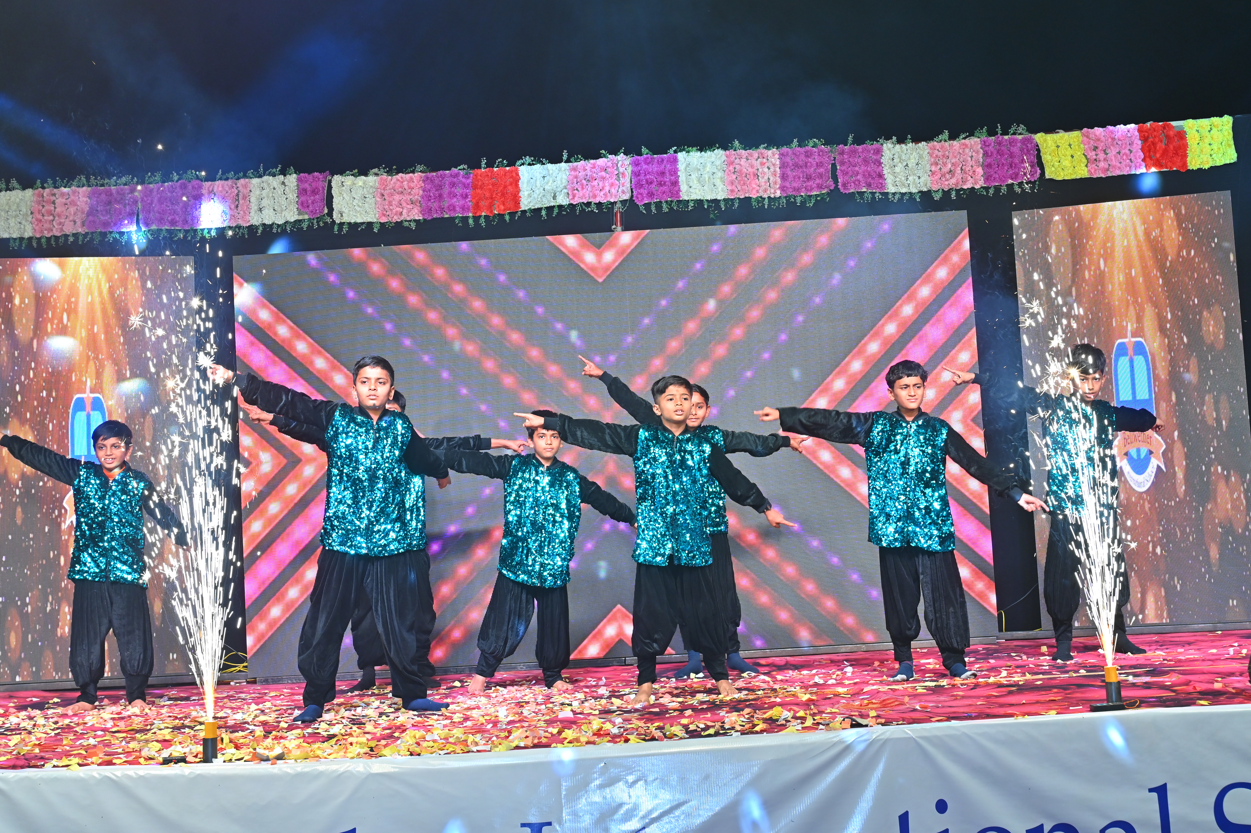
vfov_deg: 28.6
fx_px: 1632
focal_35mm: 47
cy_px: 416
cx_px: 626
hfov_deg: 41.9
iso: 1000
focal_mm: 47
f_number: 6.3
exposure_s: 1/125
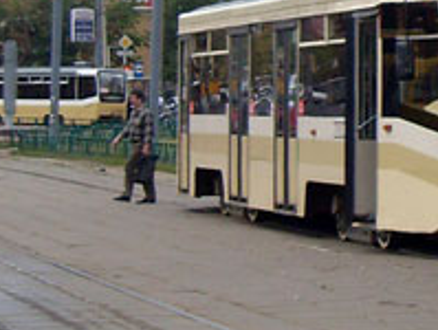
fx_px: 2408
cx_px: 933
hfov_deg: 9.6
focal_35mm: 190
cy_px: -86
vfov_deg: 7.8
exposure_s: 1/180
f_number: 7
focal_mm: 6.3
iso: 80
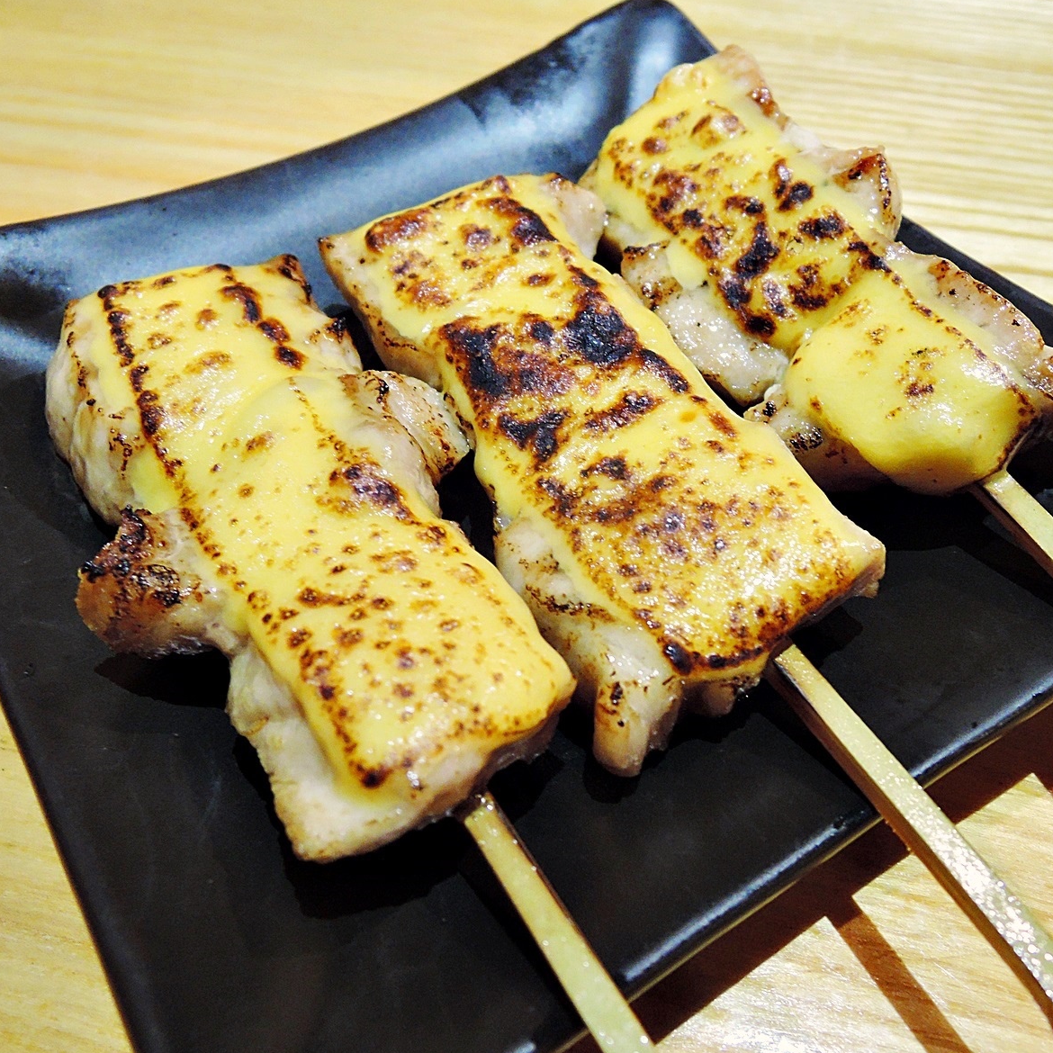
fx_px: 998
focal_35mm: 29
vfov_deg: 55.6
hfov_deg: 55.4
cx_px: 601
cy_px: 522
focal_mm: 5.1
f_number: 2.8
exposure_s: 1/10
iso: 400
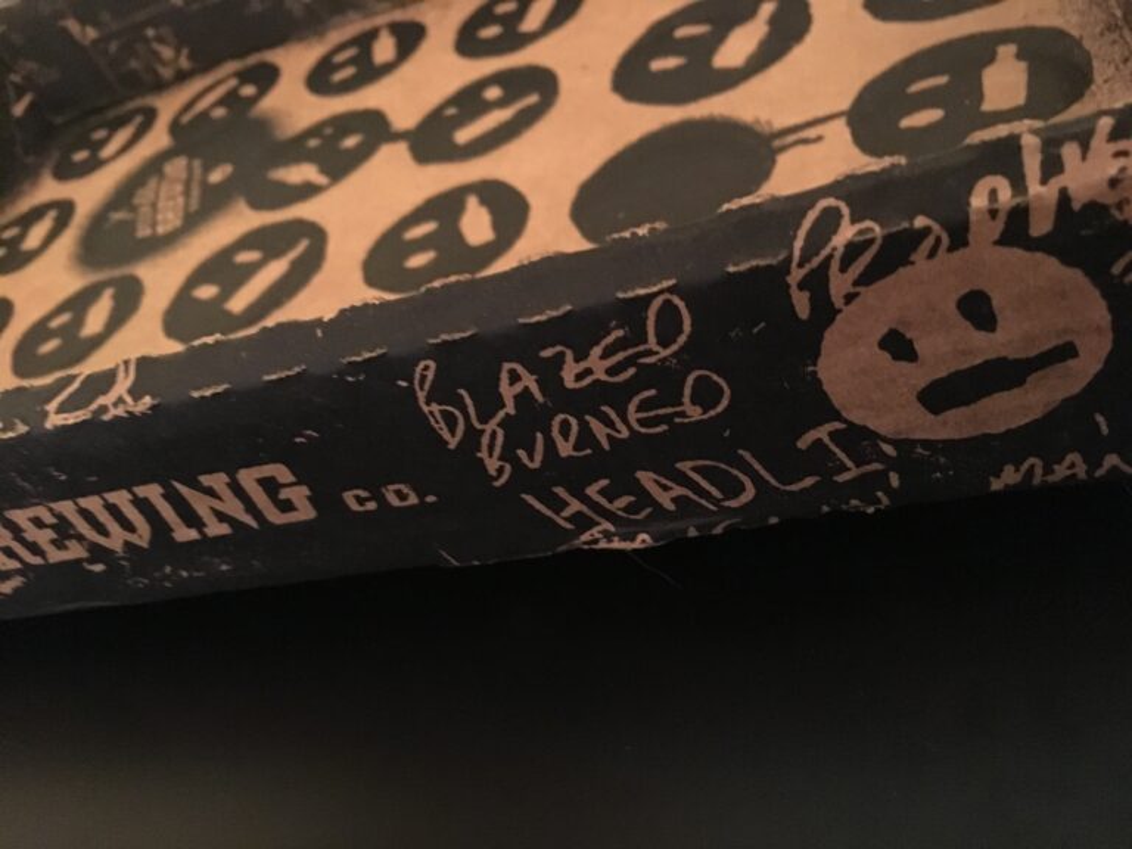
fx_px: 948
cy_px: 424
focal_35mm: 29
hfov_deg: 61.7
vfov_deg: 48.2
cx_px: 566
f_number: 2.2
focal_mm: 4.15
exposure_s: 1/15
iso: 1000
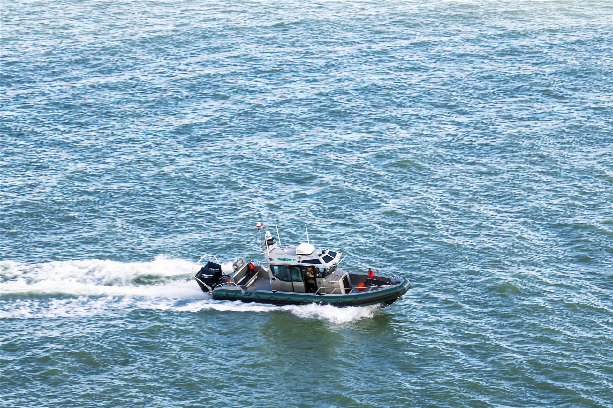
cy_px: 204
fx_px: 2298
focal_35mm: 135
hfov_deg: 15.2
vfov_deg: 10.2
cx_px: 306
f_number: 11
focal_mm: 90
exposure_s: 1/100
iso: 90
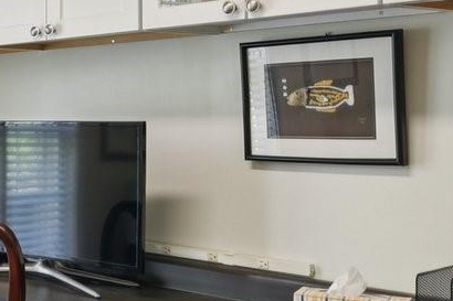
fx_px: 880
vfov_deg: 19.4
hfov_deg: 22.5
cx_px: -261
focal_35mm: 70
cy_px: 124
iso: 200
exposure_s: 1/20
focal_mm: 14
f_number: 8
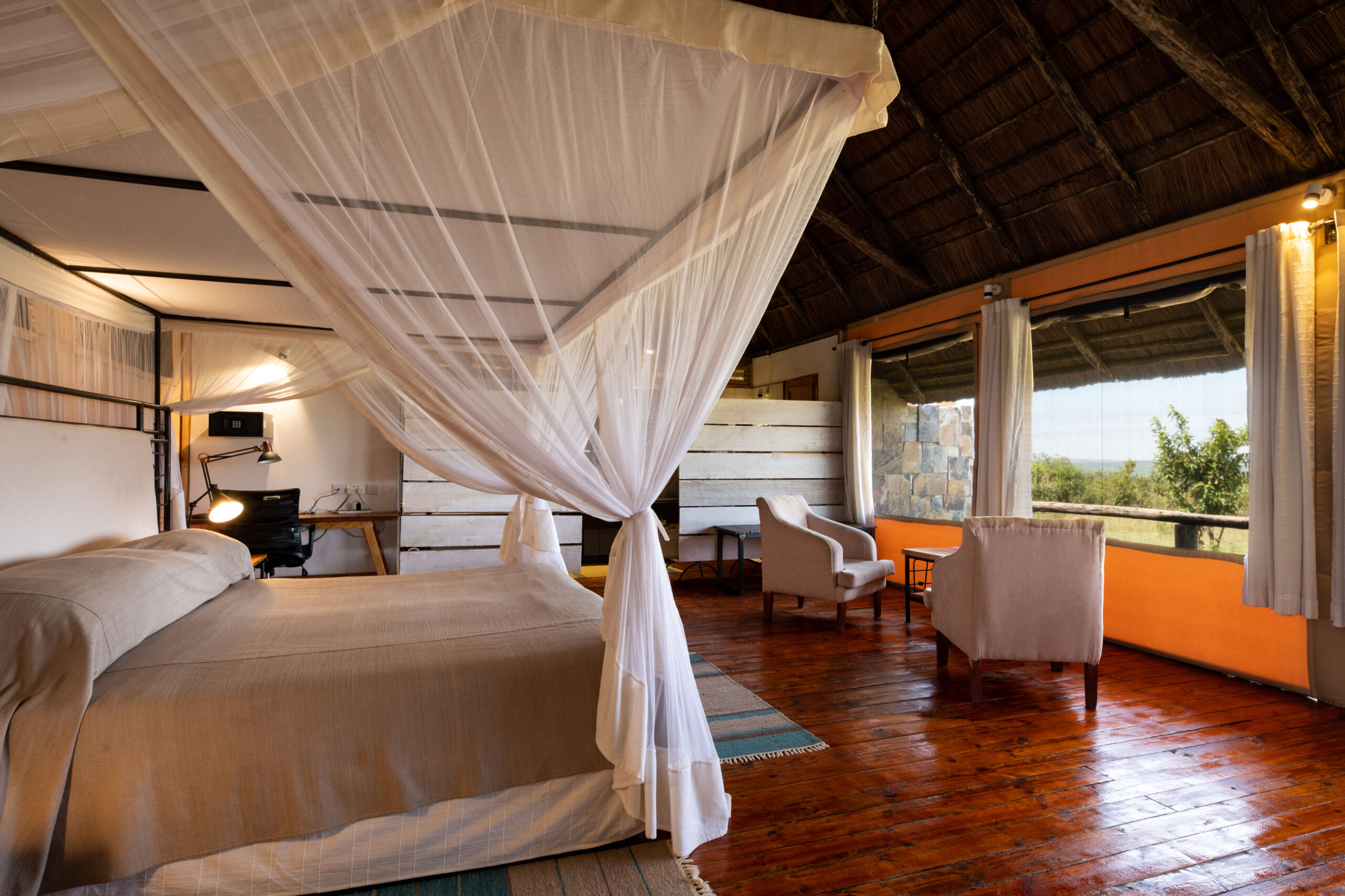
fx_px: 710
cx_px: 672
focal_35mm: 19
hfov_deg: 86.9
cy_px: 448
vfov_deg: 64.6
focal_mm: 19
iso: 200
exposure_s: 1/20
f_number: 13
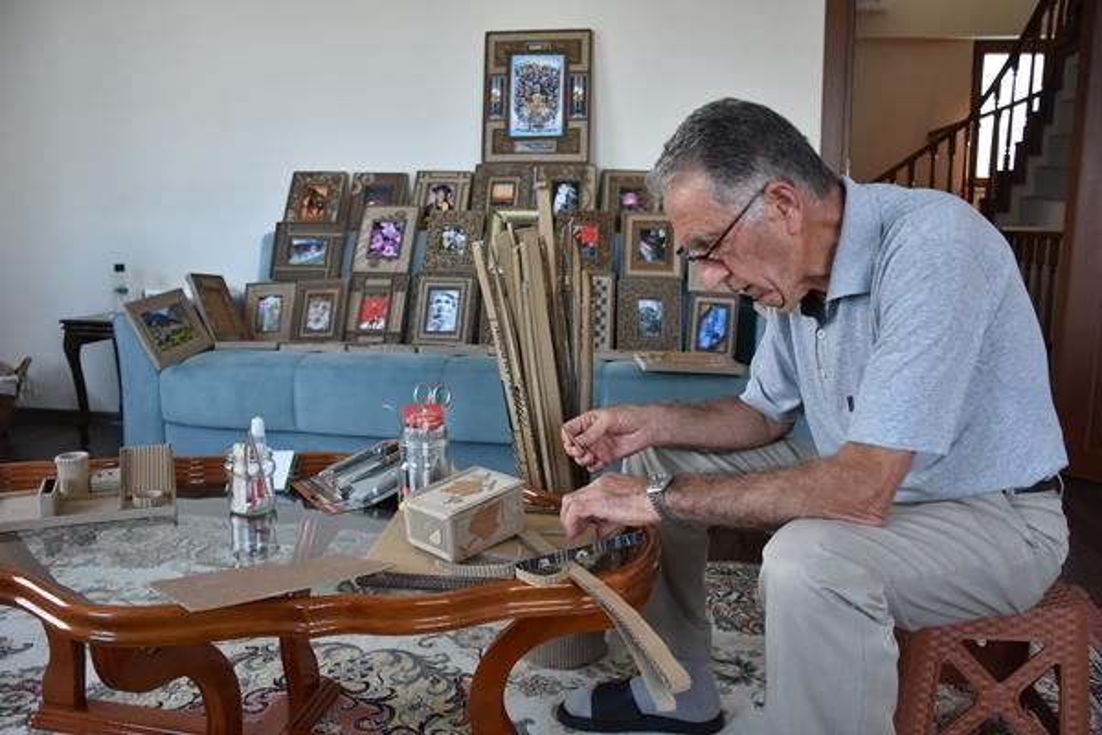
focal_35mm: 27
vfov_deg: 47.9
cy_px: 368
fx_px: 826
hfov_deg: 67.4
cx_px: 551
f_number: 5
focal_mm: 18
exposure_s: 1/100
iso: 800
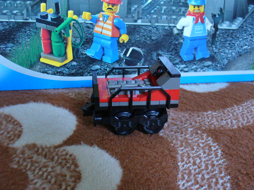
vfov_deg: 34.3
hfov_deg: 44.8
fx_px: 308
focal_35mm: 42
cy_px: 95
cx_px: 127
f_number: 2.9
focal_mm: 7
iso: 400
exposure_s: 1/25
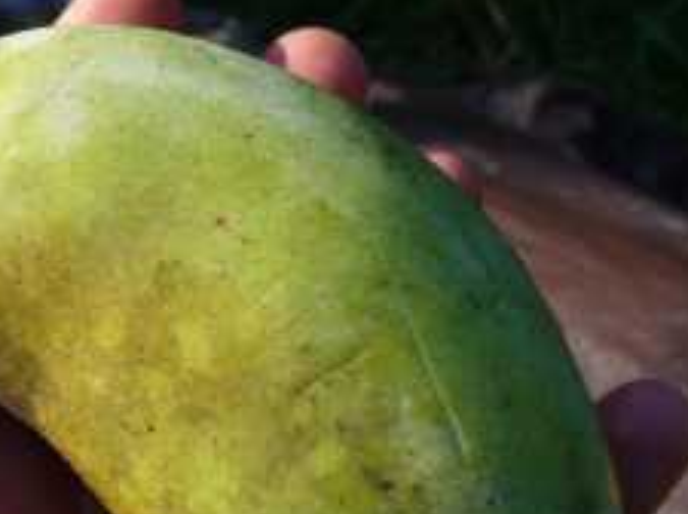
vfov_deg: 25.3
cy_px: 376
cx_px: 95
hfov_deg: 32.5
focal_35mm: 57
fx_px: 1131
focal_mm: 5.3
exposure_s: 1/400
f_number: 3.5
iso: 100
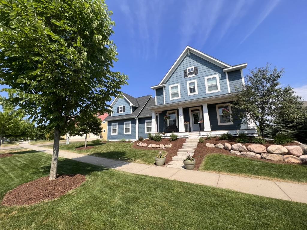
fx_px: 115
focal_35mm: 13
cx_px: 154
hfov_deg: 106.2
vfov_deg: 89.9
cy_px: 115
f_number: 1.8
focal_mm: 1.57
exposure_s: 1/1783
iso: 32
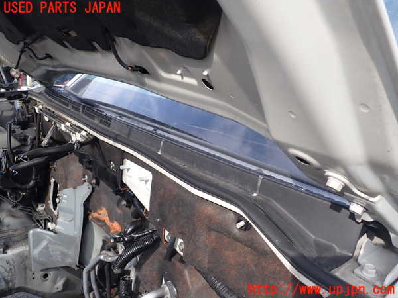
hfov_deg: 60.0
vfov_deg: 46.8
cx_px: 199
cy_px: 149
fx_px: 345
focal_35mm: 30
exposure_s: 1/250
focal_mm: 5.4
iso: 100
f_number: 3.2
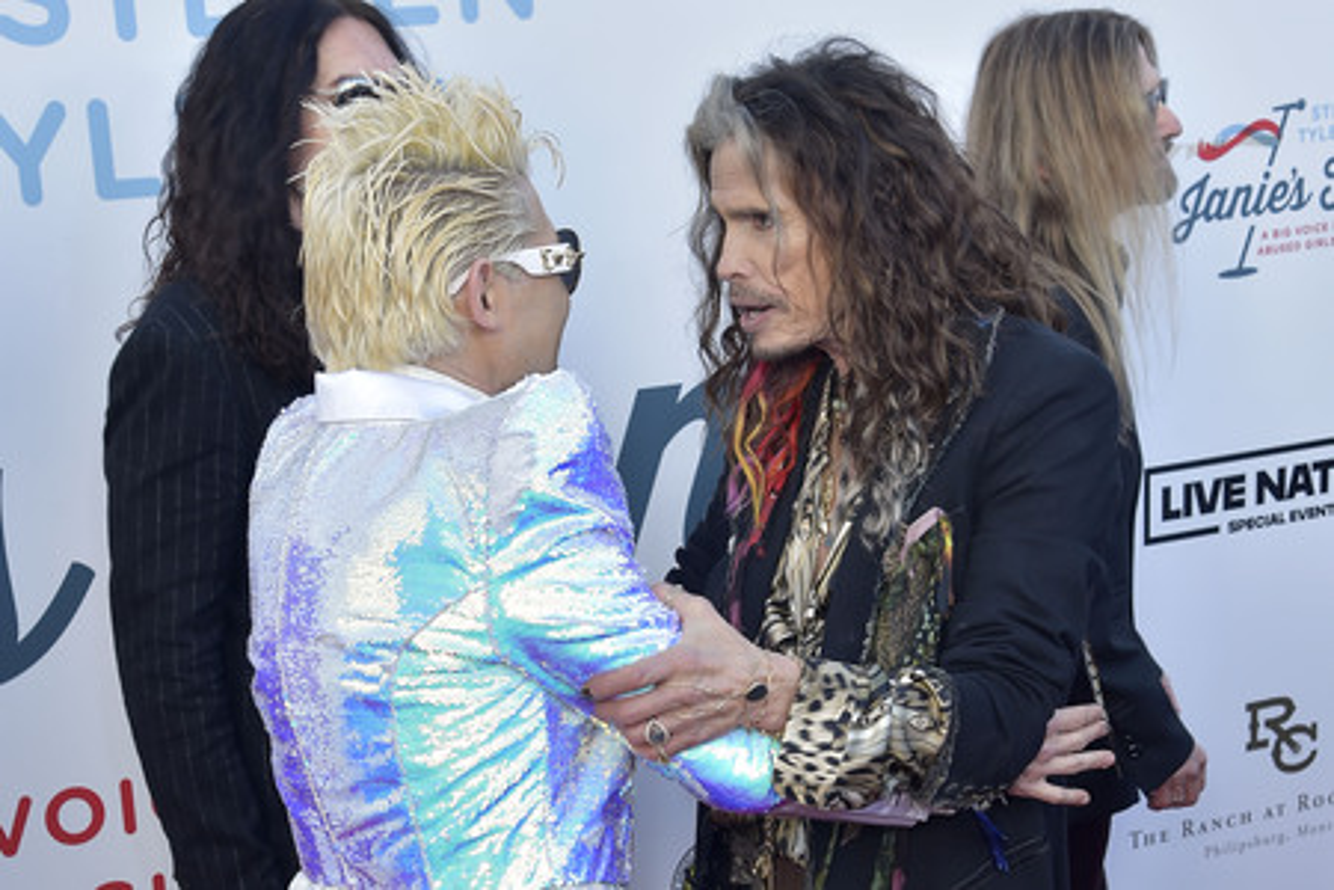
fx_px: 1853
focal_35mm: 50
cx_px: 667
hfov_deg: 39.6
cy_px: 445
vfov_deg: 27.0
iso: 500
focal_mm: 50
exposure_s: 1/250
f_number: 6.3
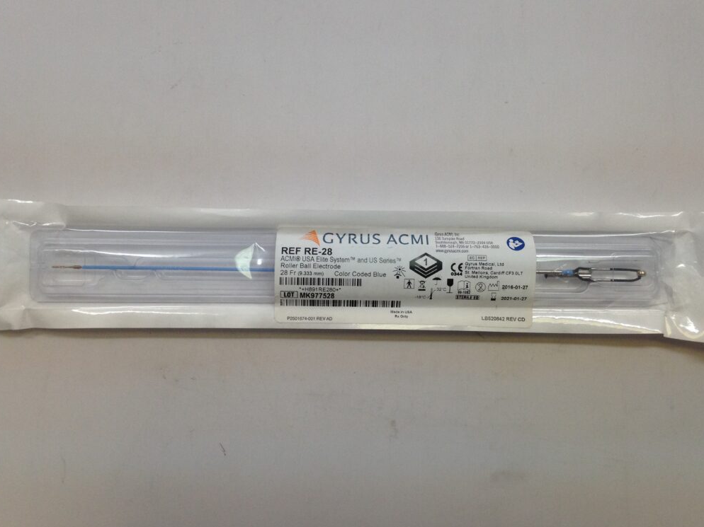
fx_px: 691
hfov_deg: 54.0
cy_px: 260
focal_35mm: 34
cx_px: 354
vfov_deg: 41.8
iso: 80
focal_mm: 4.12
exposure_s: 1/120
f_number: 2.4
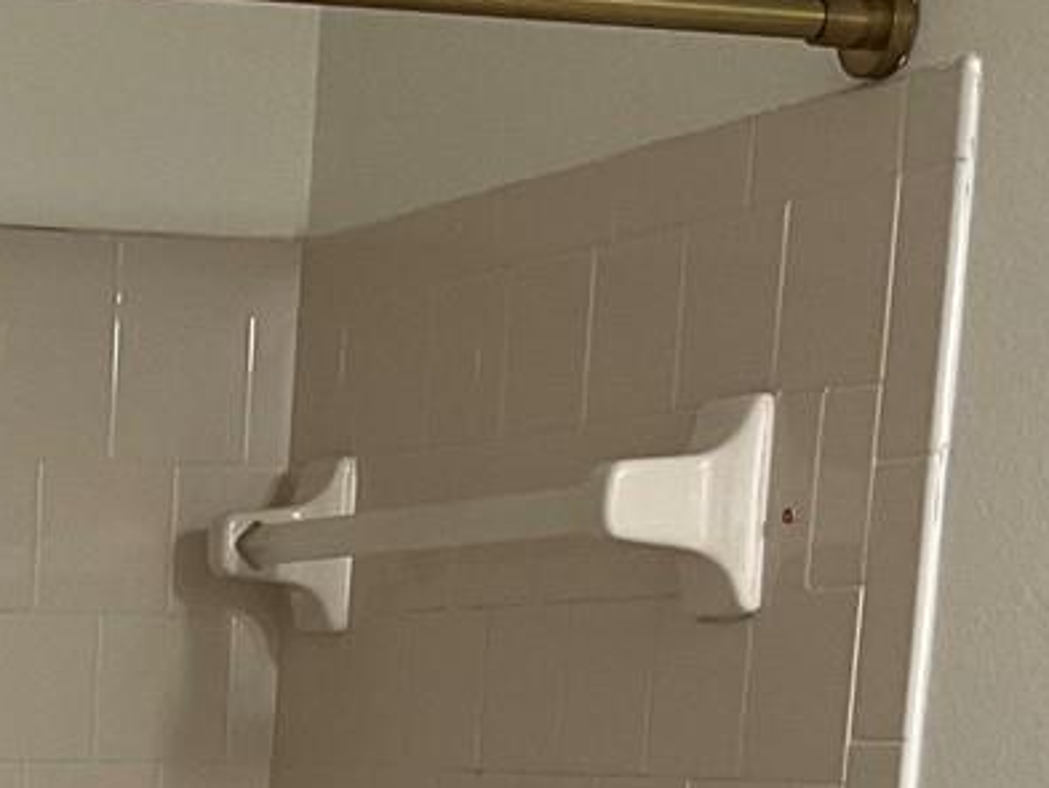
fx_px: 3577
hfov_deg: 15.9
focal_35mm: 118
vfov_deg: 11.6
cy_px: 1418
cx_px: -286
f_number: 1.8
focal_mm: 3
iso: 50
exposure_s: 1/60
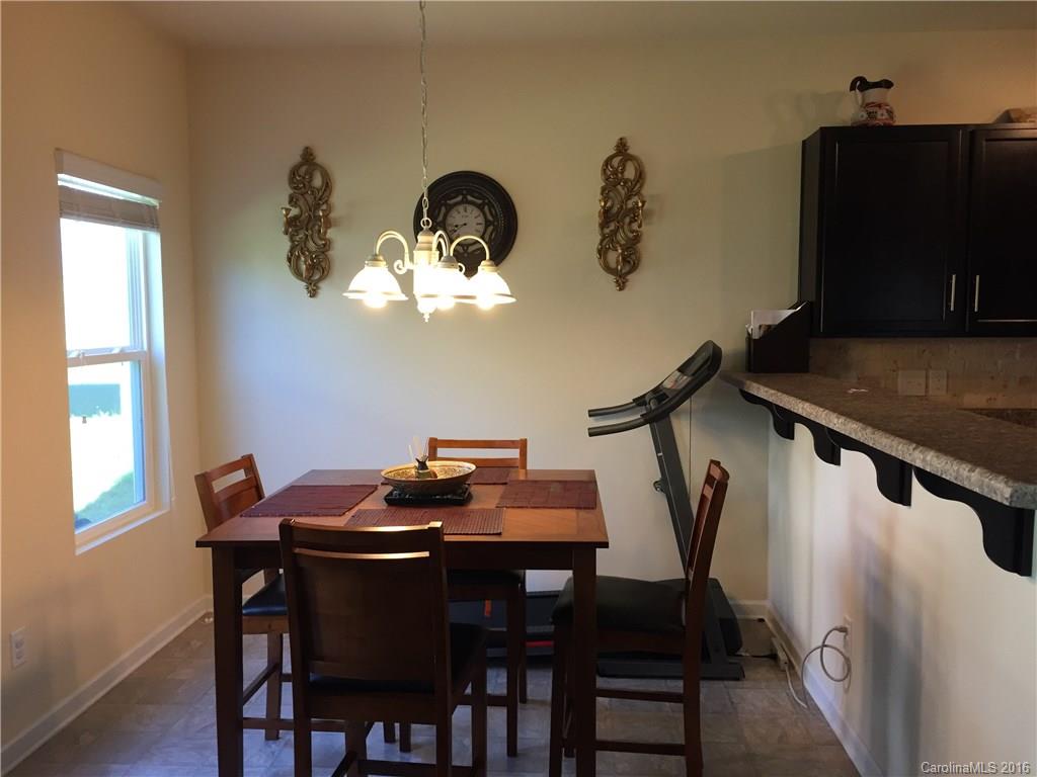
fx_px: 869
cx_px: 518
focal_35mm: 29
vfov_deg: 48.2
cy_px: 388
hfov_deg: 61.7
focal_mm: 4.15
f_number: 2.2
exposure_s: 1/30
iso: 40
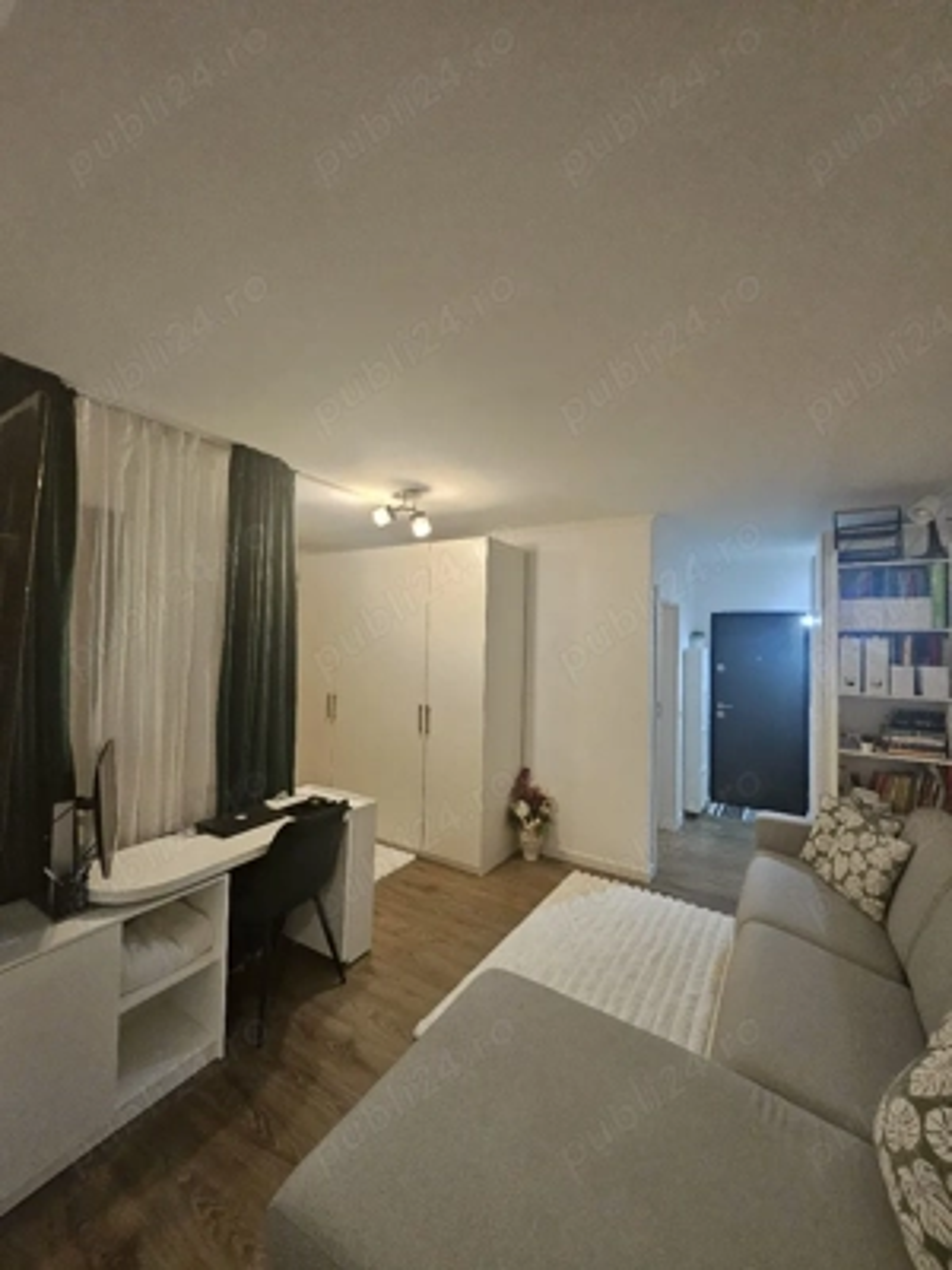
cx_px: 476
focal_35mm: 13
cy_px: 635
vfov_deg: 106.2
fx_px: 477
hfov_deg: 89.9
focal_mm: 1.74
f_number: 2.2
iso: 400
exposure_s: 1/50.3
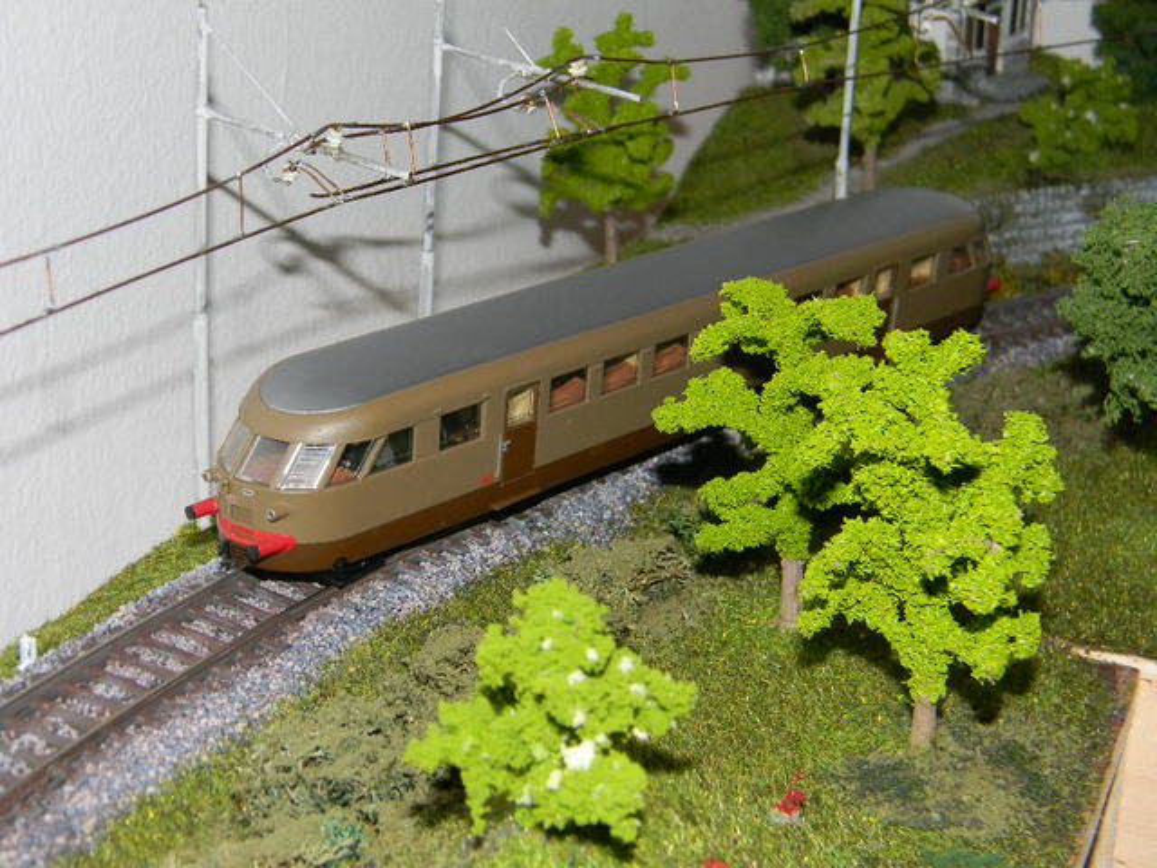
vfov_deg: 26.1
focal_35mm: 56
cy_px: 434
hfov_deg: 34.3
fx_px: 1872
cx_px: 578
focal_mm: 10.1
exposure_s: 1/30
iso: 200
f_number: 8.2
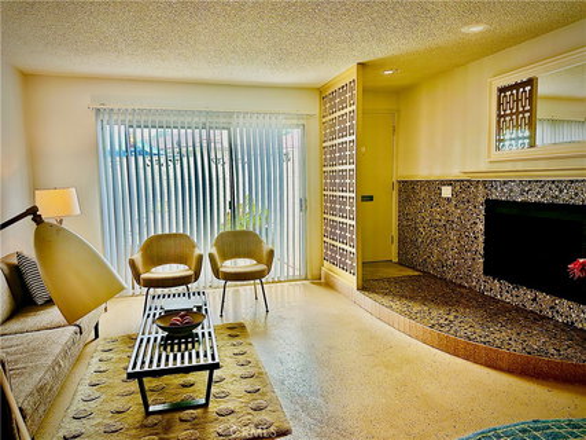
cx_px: 293
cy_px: 220
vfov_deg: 56.8
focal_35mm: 24
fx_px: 406
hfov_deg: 71.6
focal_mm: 6.86
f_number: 1.78
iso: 64
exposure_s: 1/134
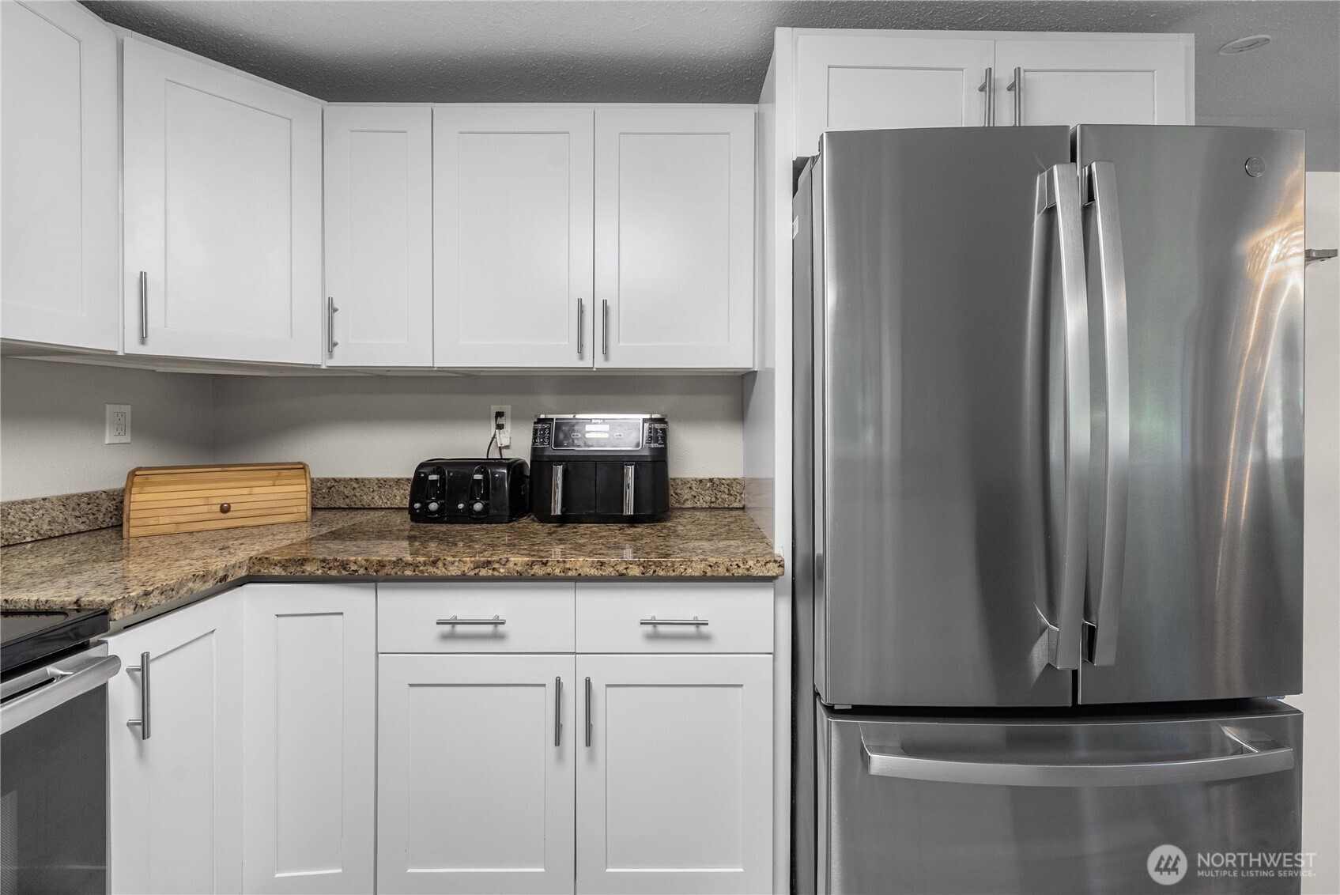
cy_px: 448
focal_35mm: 13
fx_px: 484
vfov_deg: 85.5
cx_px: 670
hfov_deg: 108.3
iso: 1000
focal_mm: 13
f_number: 7.1
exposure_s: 1/6
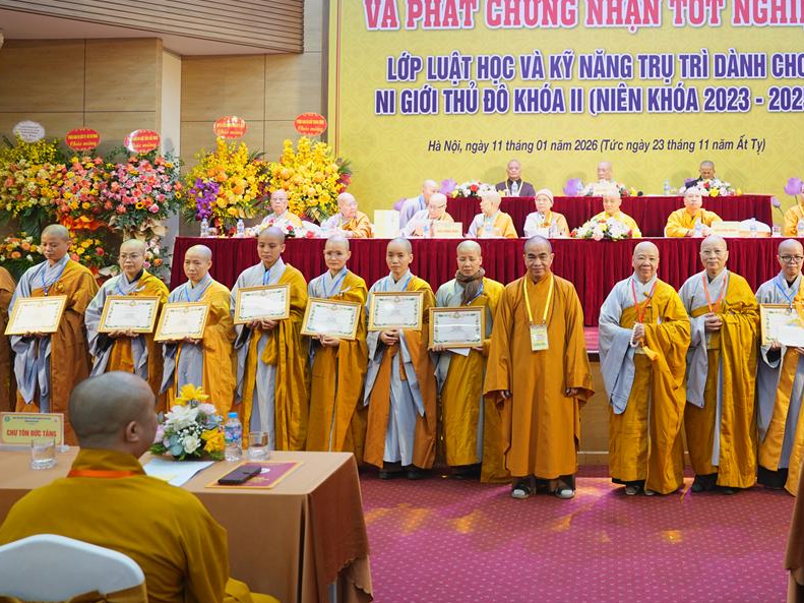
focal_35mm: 35
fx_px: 813
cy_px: 227
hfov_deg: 50.8
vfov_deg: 40.4
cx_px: 586
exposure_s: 1/100
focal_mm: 24
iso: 800
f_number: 3.5
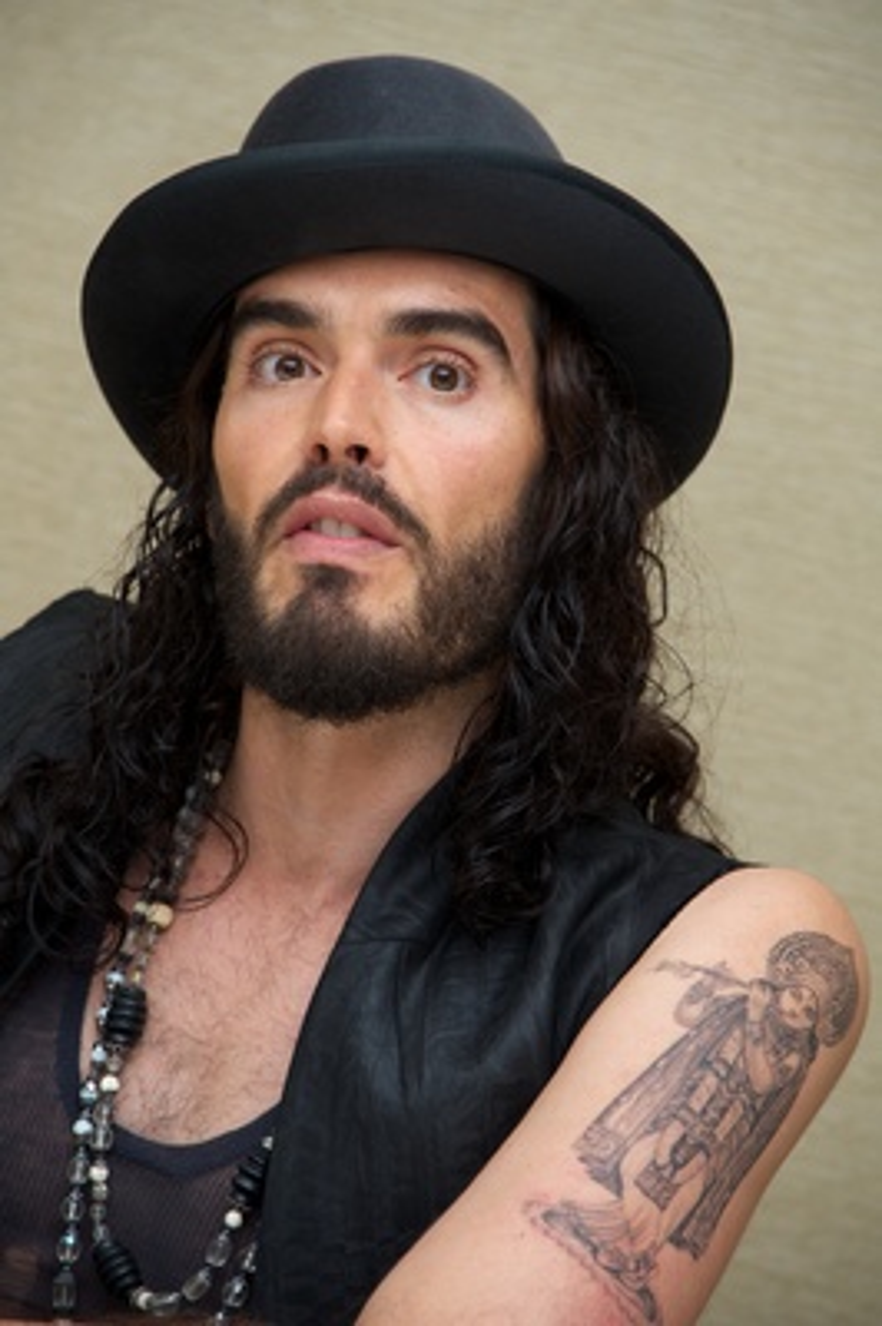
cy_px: 663
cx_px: 441
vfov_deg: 12.1
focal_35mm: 170
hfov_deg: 8.1
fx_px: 6258
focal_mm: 170
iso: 400
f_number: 8
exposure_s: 1/100
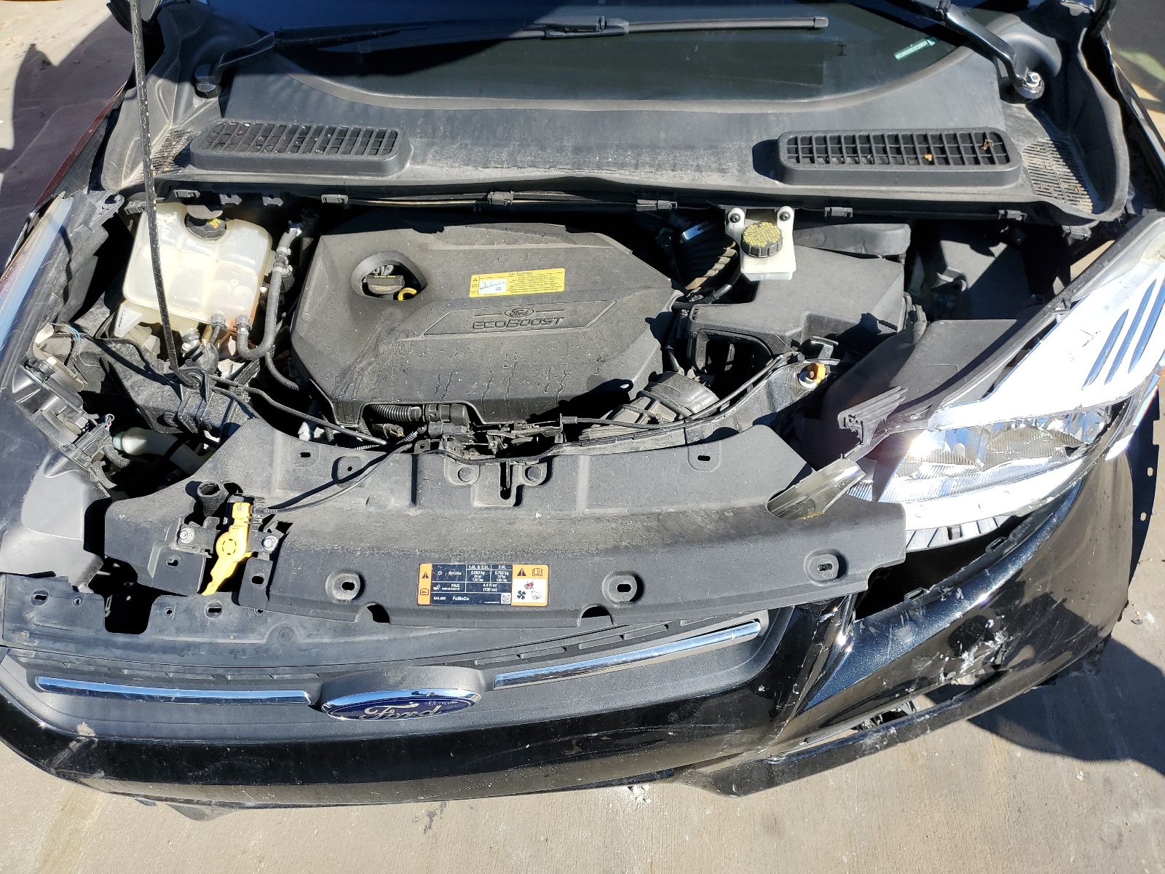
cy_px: 437
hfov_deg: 67.3
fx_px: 875
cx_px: 582
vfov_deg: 53.1
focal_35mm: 26
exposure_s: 1/1429
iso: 50
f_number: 1.5
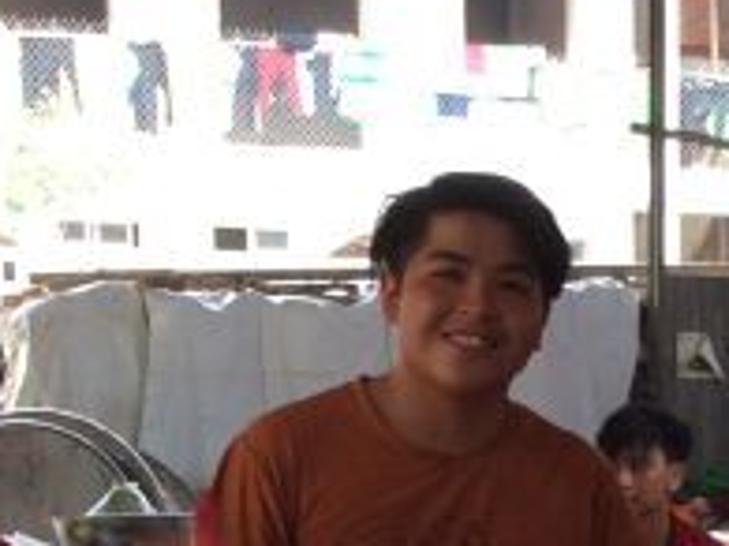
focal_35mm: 131
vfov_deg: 11.0
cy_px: 705
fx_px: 2757
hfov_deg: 14.7
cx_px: 826
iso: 40
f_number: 2.4
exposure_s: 1/50
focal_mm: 3.3
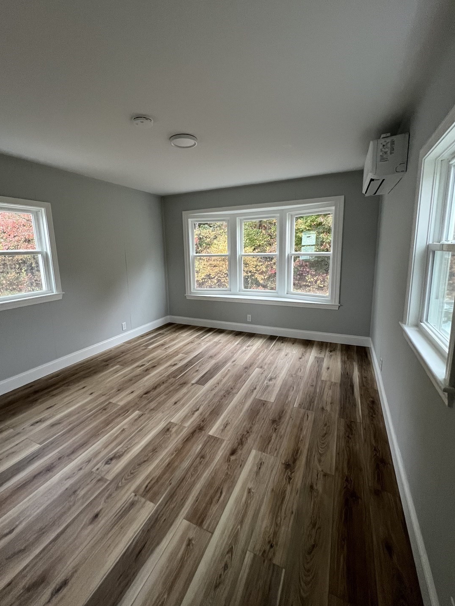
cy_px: 292
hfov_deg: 85.6
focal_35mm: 14
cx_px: 216
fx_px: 245
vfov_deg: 102.0
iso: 250
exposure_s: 1/85
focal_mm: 1.57
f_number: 1.8
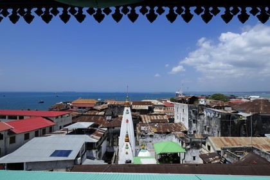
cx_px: 135
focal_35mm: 19
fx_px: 142
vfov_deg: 64.6
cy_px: 90
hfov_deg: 86.9
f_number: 18
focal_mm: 19
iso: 200
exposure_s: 1/200
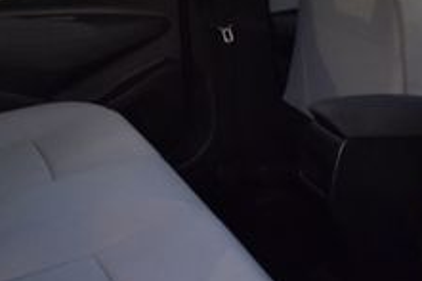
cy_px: 210
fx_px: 1019
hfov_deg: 23.4
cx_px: 195
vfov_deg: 15.6
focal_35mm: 87
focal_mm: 20
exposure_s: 1/6
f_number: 3.5
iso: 1600
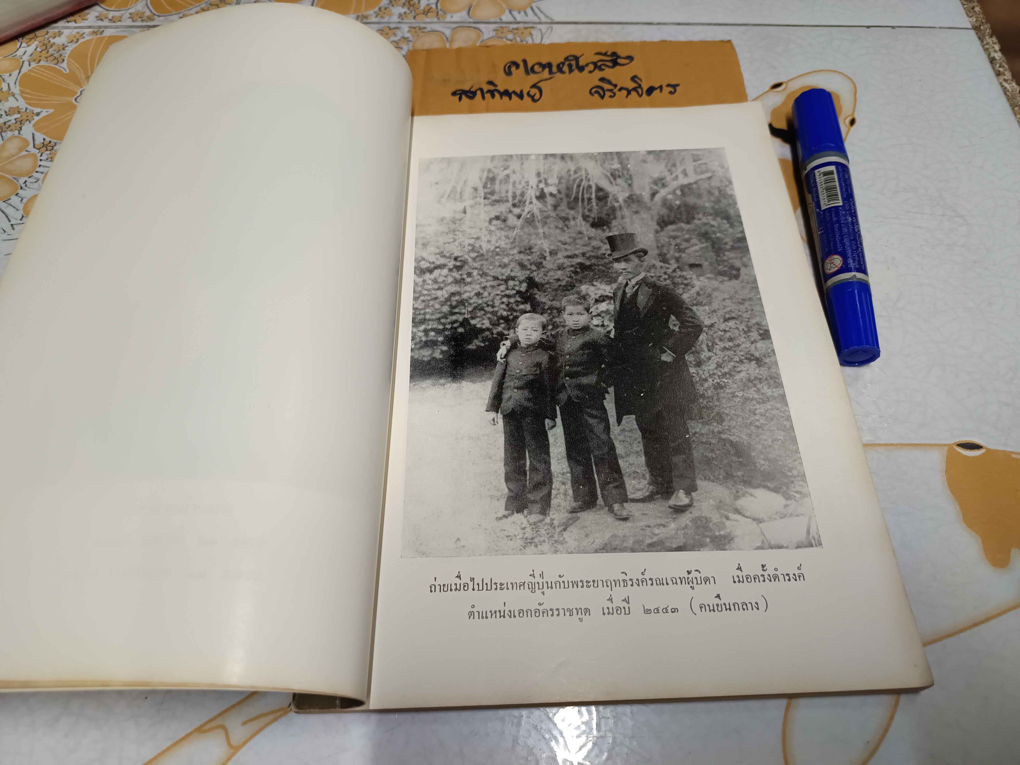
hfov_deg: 71.6
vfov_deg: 56.8
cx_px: 510
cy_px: 382
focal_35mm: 24
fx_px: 707
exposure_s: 1/50
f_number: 1.7
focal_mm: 5.31
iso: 1137
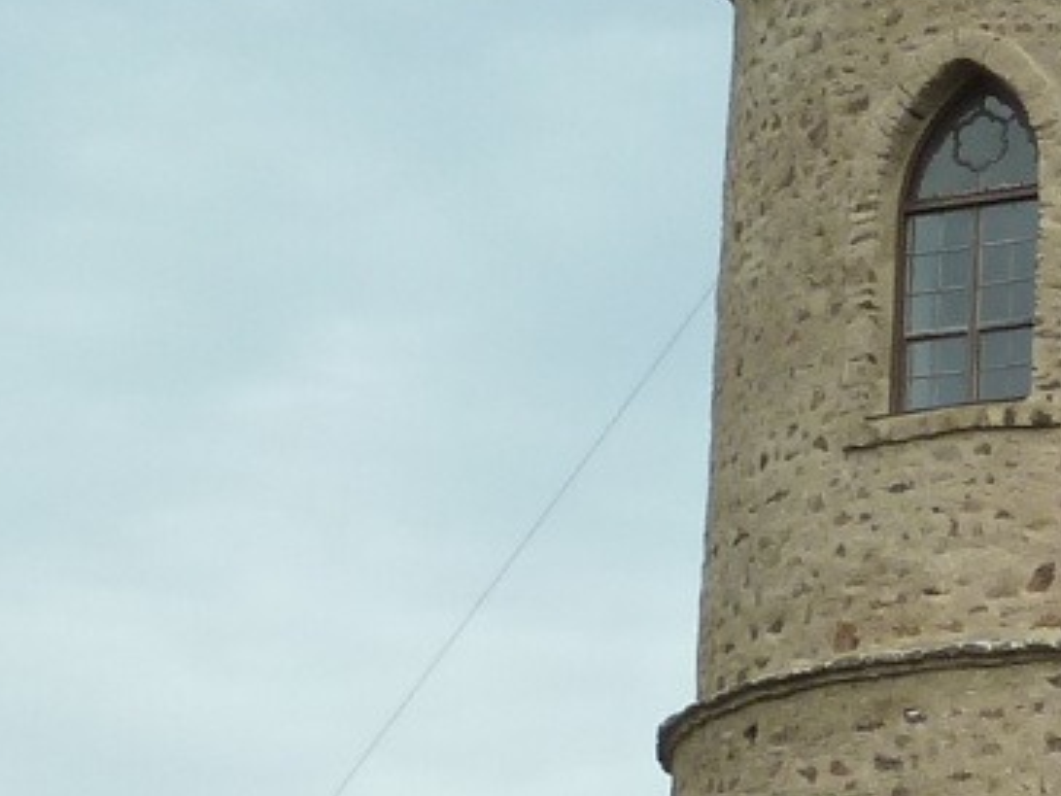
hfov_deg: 13.9
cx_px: 2005
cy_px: 752
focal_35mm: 123
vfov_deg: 11.9
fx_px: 3770
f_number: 4.5
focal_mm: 4.1
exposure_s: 1/400
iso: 125
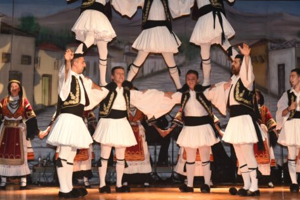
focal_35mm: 71
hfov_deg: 28.4
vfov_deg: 19.1
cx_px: 122
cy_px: 67
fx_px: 591
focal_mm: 48
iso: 800
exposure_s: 1/100
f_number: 5
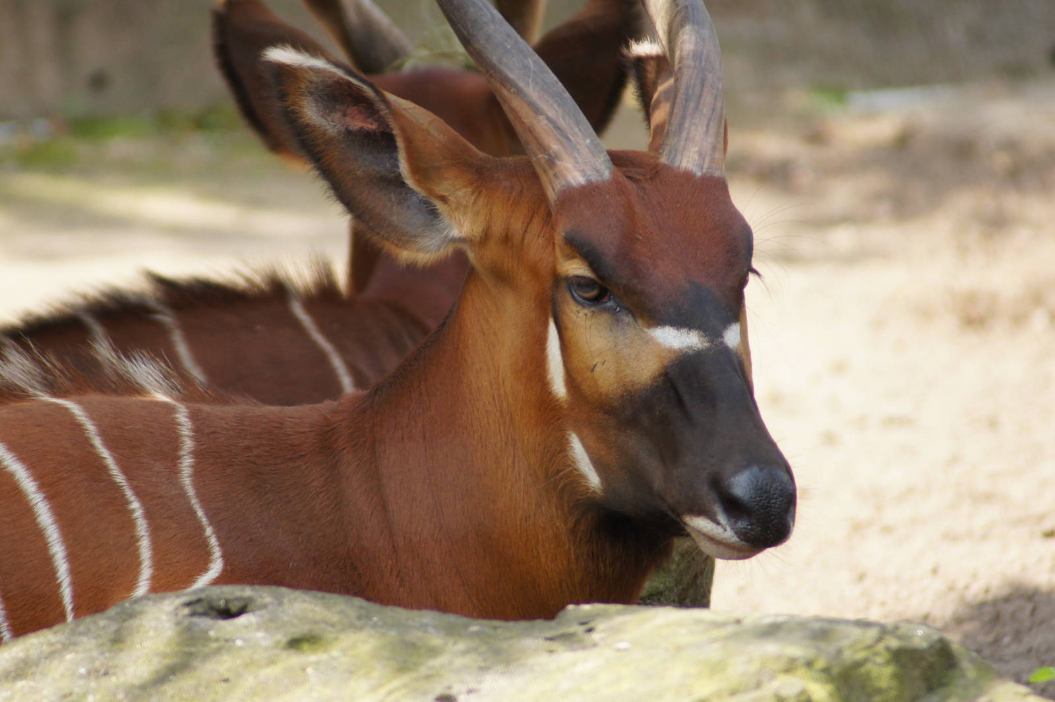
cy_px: 351
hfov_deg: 4.6
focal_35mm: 450
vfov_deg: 3.1
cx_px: 528
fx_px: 13180
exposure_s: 1/500
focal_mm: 300
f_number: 5.6
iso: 500
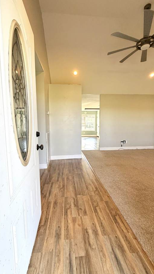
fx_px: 116
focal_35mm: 16
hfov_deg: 67.1
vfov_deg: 99.4
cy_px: 138
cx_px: 75
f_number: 2.2
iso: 125
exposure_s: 1/120
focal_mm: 2.22
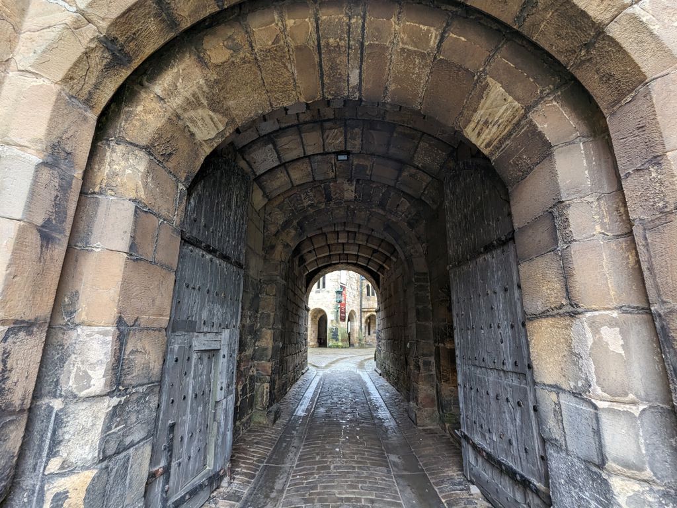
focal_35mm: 16
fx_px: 313
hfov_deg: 94.5
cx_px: 338
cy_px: 254
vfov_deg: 78.1
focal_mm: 2.35
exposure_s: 1/25
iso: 53
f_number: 2.2
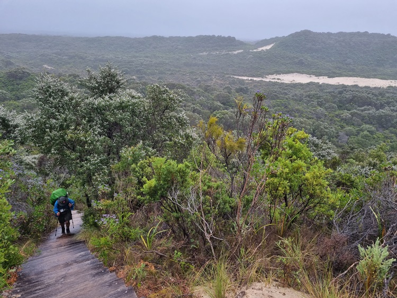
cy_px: 149
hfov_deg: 67.3
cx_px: 198
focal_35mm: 26
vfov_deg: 53.0
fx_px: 298
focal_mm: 5.4
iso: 50
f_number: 1.8
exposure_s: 1/330
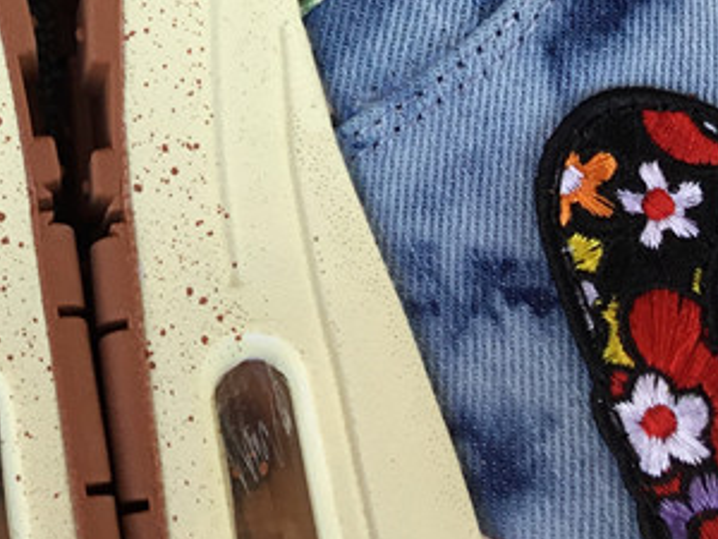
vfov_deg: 14.9
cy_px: -234
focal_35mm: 93
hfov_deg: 20.4
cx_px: 5
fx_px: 1929
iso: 25
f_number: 2.4
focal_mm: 3.3
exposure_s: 1/112
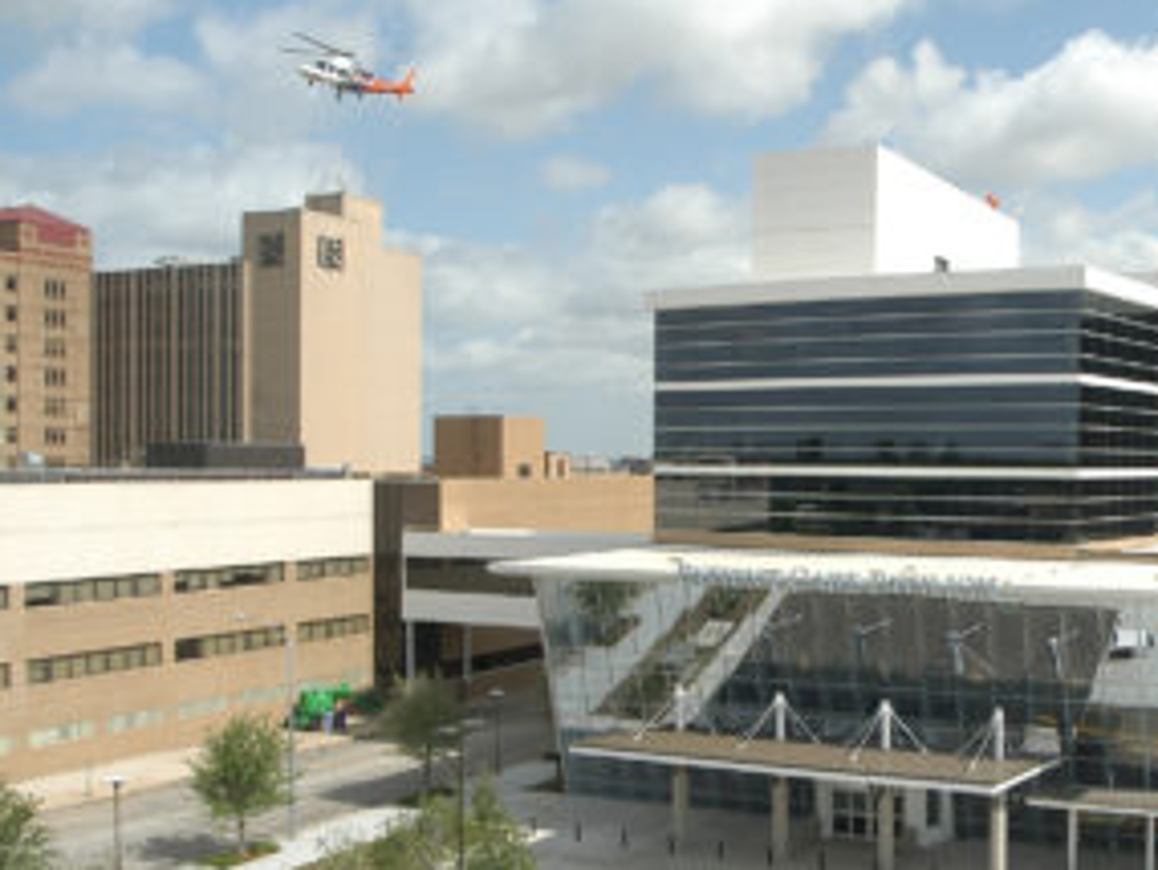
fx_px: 1266
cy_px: 476
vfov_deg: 37.9
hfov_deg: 45.9
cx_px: 967
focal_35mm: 38
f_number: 10
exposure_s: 1/400
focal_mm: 15
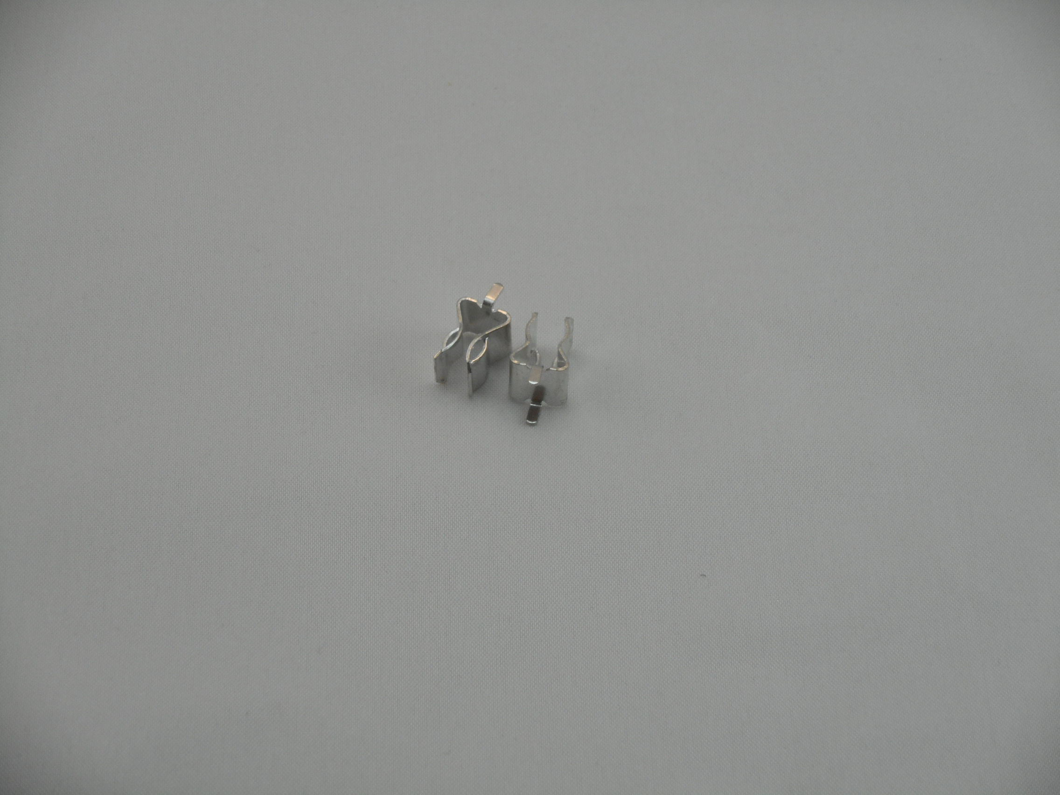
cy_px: 398
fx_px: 3123
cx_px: 530
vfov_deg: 14.5
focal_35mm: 102
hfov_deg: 19.3
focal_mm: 18.2
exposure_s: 1/60
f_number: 5.8
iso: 220
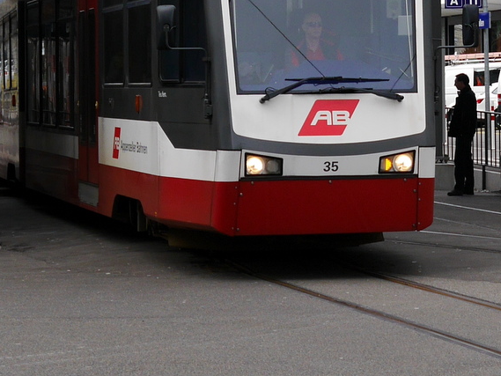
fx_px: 1404
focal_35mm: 97
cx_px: 354
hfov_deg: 20.1
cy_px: -7
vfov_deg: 15.0
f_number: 5.6
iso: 160
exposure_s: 1/160
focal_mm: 23
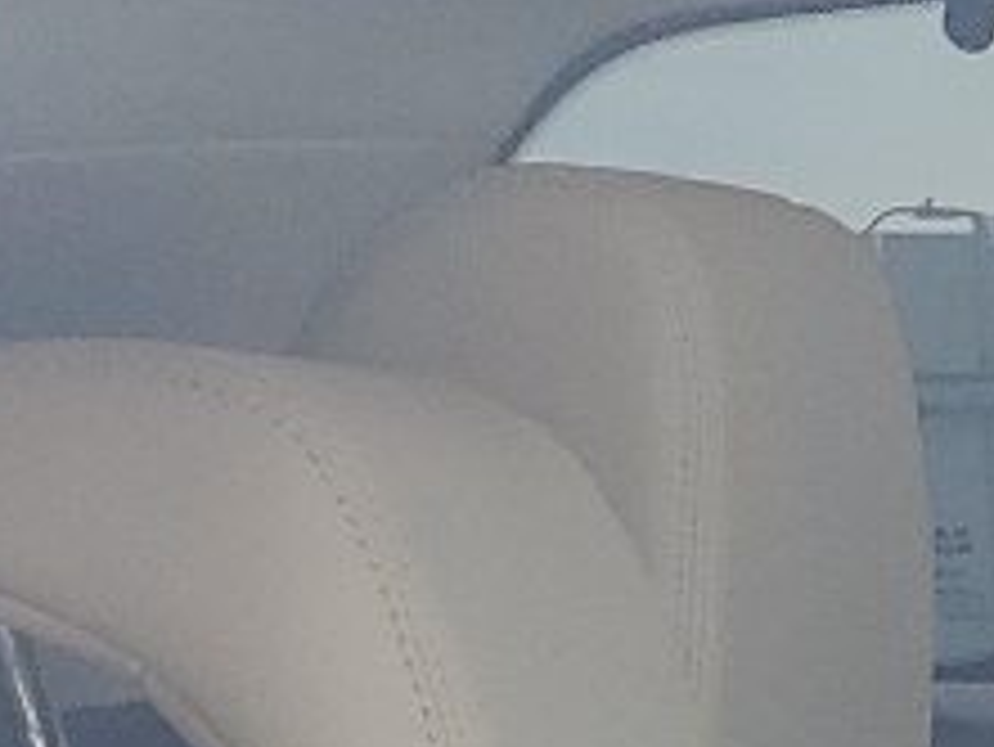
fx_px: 5401
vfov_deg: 6.7
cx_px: 2532
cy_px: 2682
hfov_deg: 9.2
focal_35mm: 188
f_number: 1.5
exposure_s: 1/128
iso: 50
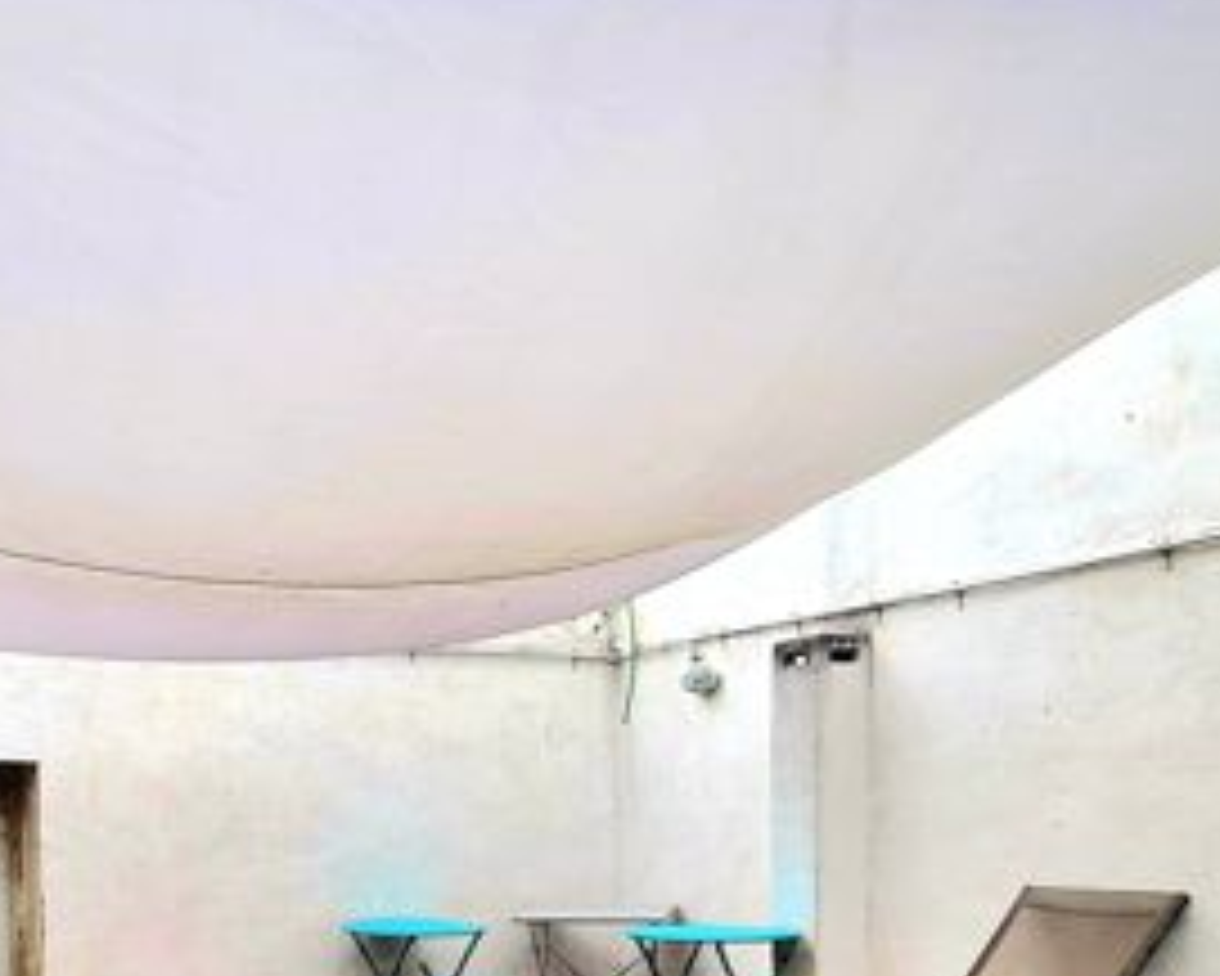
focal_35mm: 33
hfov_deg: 51.0
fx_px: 1192
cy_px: 868
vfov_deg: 41.3
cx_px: 250
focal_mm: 2.2
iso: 50
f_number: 2.2
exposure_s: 1/909
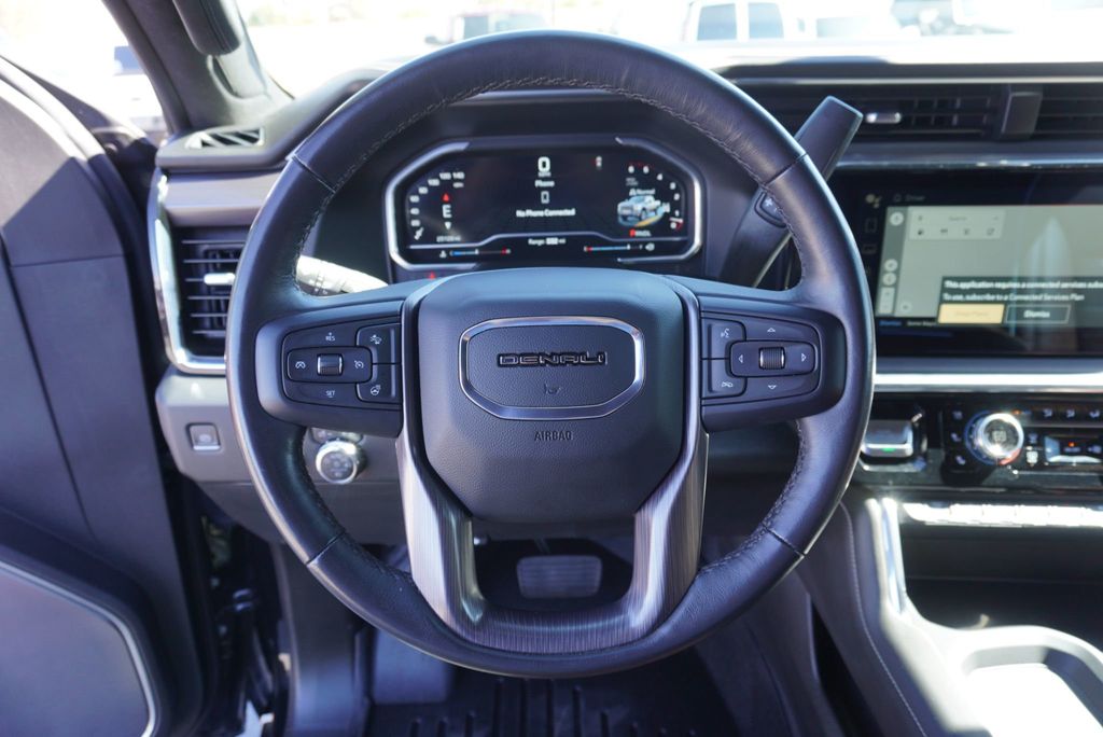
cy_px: 368
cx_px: 552
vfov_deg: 53.2
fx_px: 736
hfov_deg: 73.7
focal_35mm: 24
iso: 160
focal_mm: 16
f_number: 4
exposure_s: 1/60
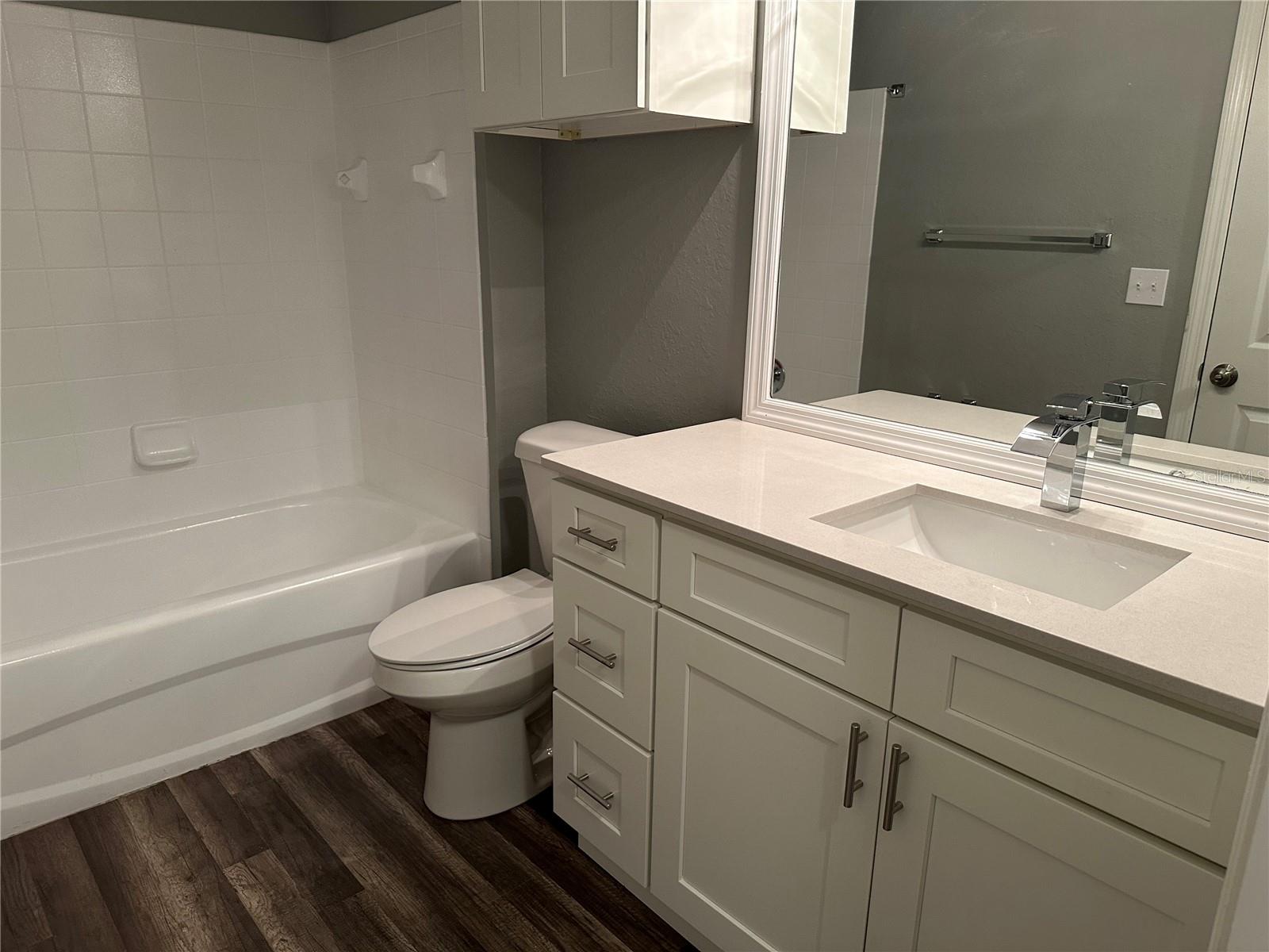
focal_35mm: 24
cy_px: 476
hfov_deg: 71.6
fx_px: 880
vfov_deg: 56.8
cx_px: 634
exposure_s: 1/60
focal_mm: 6.86
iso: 250
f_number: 1.78
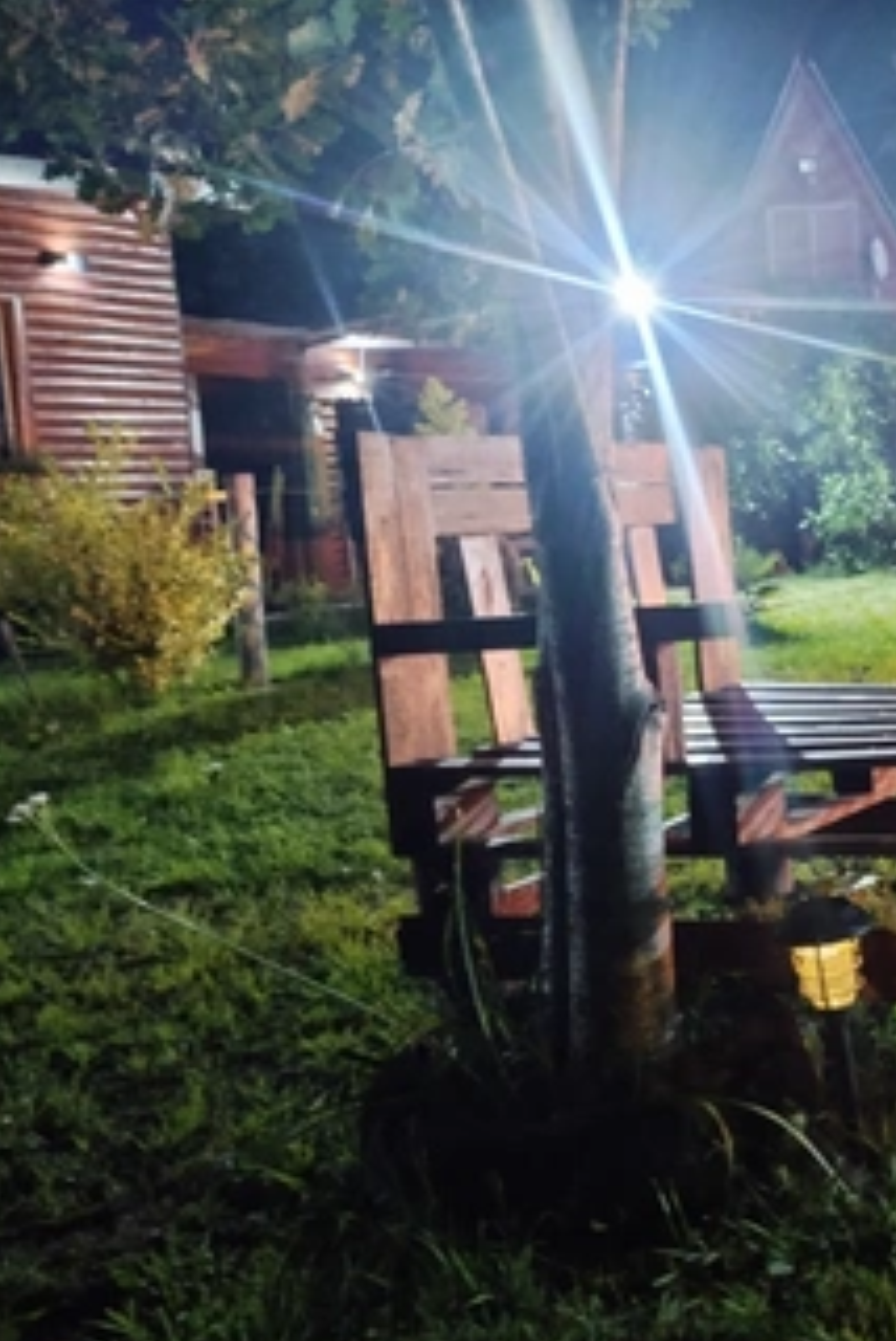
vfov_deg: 48.4
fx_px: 1490
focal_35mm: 40
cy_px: 687
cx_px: 892
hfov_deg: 31.1
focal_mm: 4.27
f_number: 1.8
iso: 5703
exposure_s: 1/14
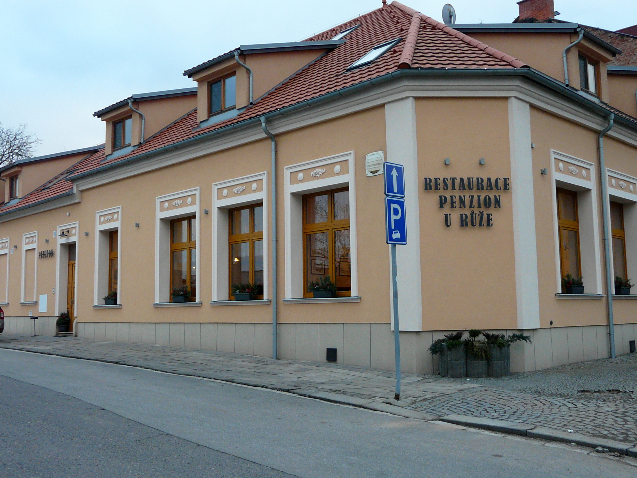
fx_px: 662
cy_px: 239
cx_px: 318
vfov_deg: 39.7
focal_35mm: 36
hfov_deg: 51.4
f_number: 2.8
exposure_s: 1/30
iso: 125
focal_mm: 4.6
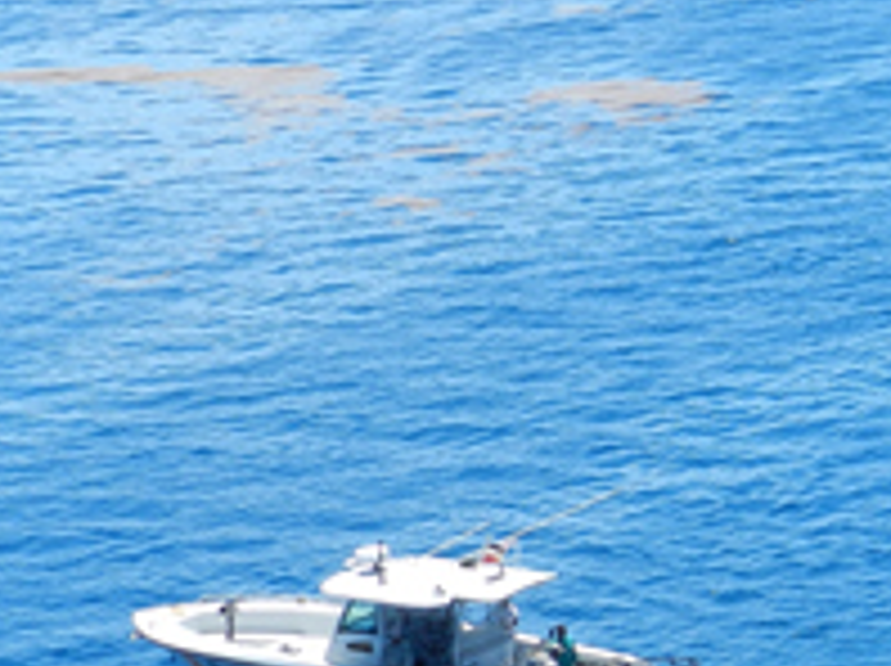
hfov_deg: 12.1
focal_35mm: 161
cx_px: 986
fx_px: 4139
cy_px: 414
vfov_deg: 9.2
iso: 160
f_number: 4.4
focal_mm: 9.4
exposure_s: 1/640
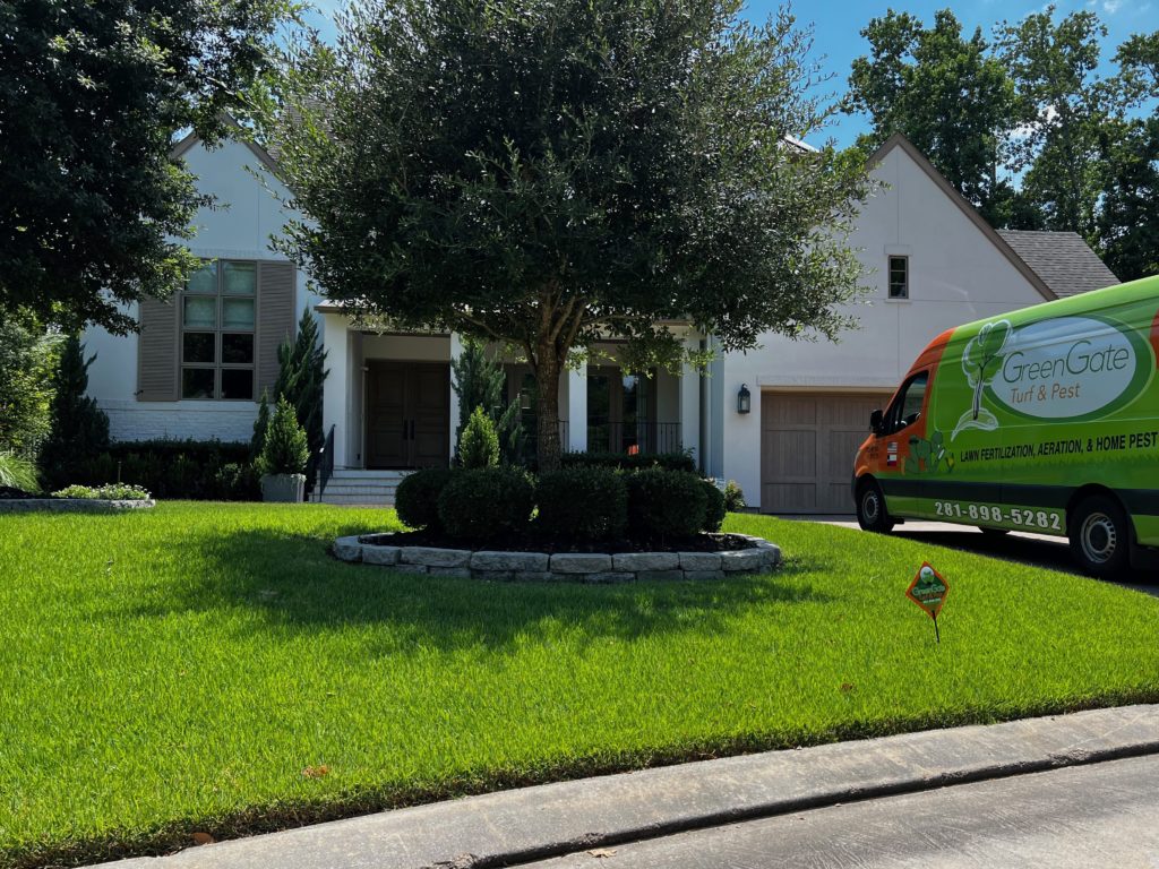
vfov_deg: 53.1
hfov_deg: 67.3
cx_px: 580
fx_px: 871
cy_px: 434
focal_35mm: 26
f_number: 1.5
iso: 50
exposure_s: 1/1972
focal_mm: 5.7
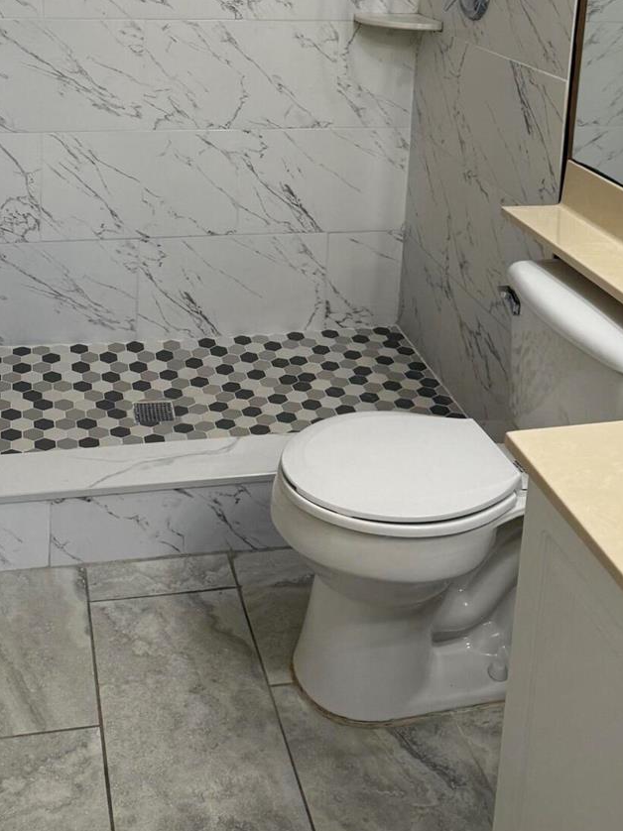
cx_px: 235
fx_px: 1056
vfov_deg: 39.7
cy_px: 76
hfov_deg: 32.7
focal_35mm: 44
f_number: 1.78
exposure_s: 1/120
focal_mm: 6.76
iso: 200
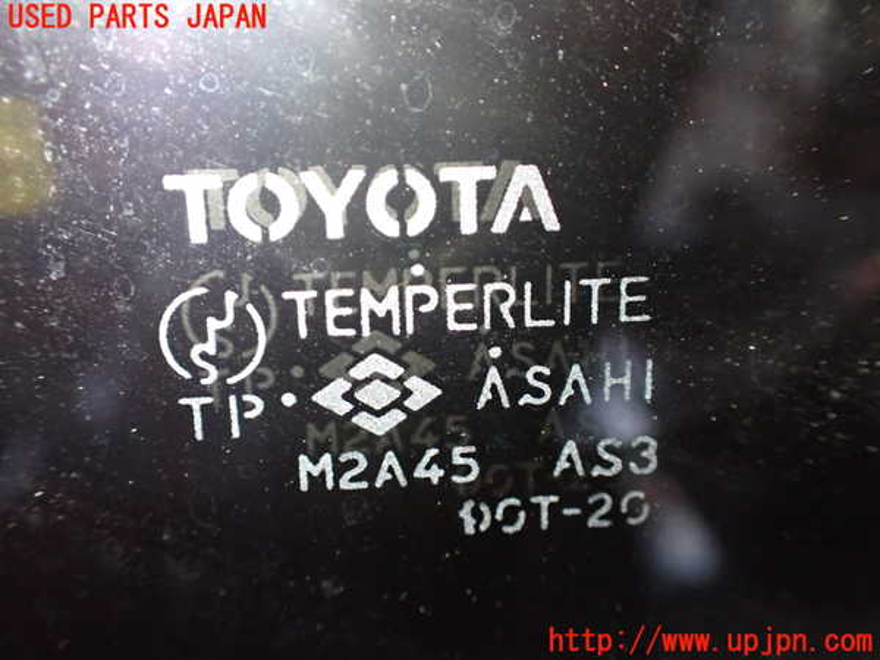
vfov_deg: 46.8
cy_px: 330
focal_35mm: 30
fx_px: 763
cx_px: 440
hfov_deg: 60.0
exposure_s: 1/30
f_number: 2.3
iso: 800
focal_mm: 5.4
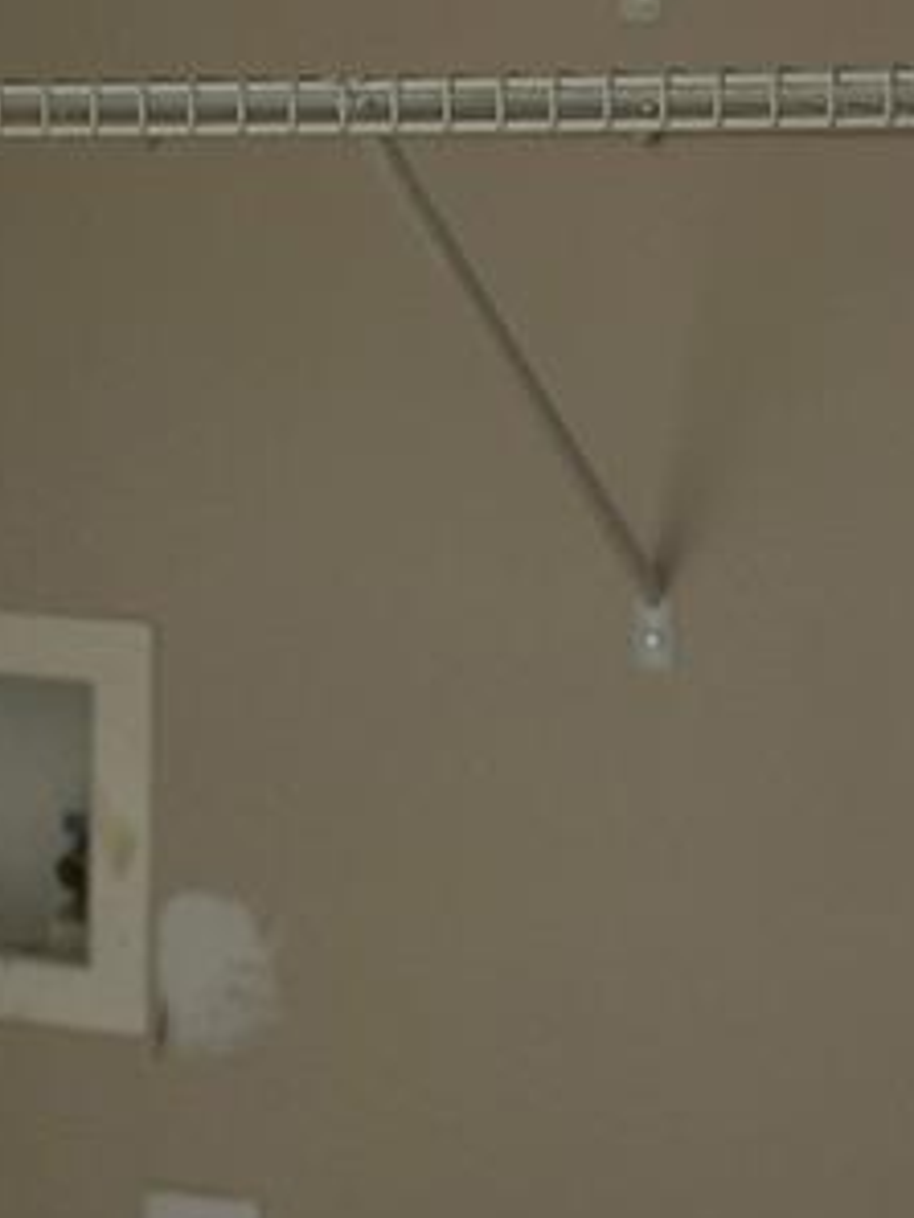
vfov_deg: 18.7
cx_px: 307
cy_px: 816
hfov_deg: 14.1
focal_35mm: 105
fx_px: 3694
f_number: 1.6
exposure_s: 1/30
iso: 800
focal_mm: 5.1
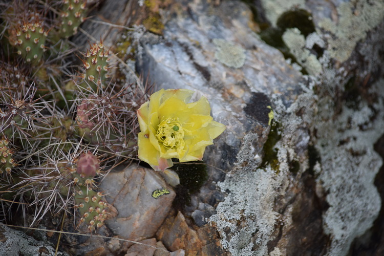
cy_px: 128
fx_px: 2880
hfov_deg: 7.6
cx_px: 192
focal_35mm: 270
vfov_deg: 5.1
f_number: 5.6
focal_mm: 180
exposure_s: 1/500
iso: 200
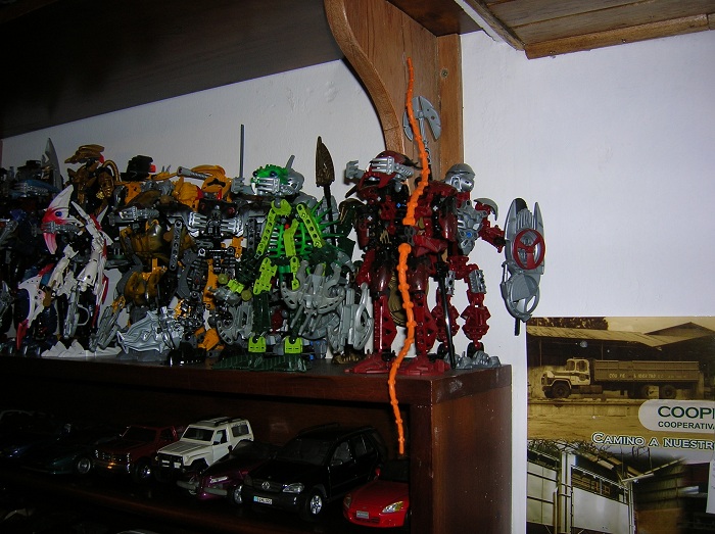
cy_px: 267
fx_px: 701
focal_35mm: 34
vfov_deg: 41.7
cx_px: 358
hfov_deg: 54.0
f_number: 2.9
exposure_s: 1/60.1
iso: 50
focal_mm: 5.7
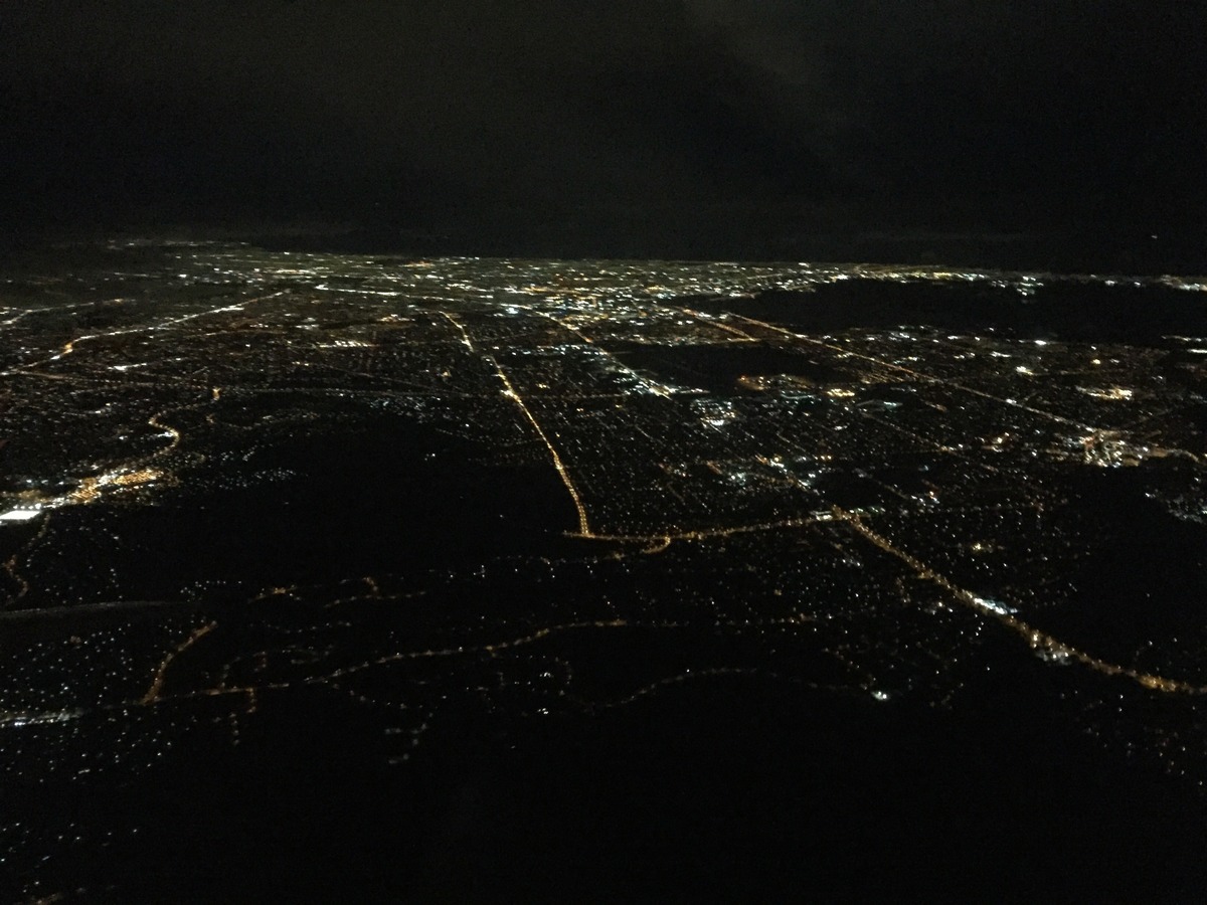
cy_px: 452
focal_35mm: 29
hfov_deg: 61.7
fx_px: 1011
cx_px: 604
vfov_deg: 48.2
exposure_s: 1/17
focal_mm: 4.15
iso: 2000
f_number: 2.2
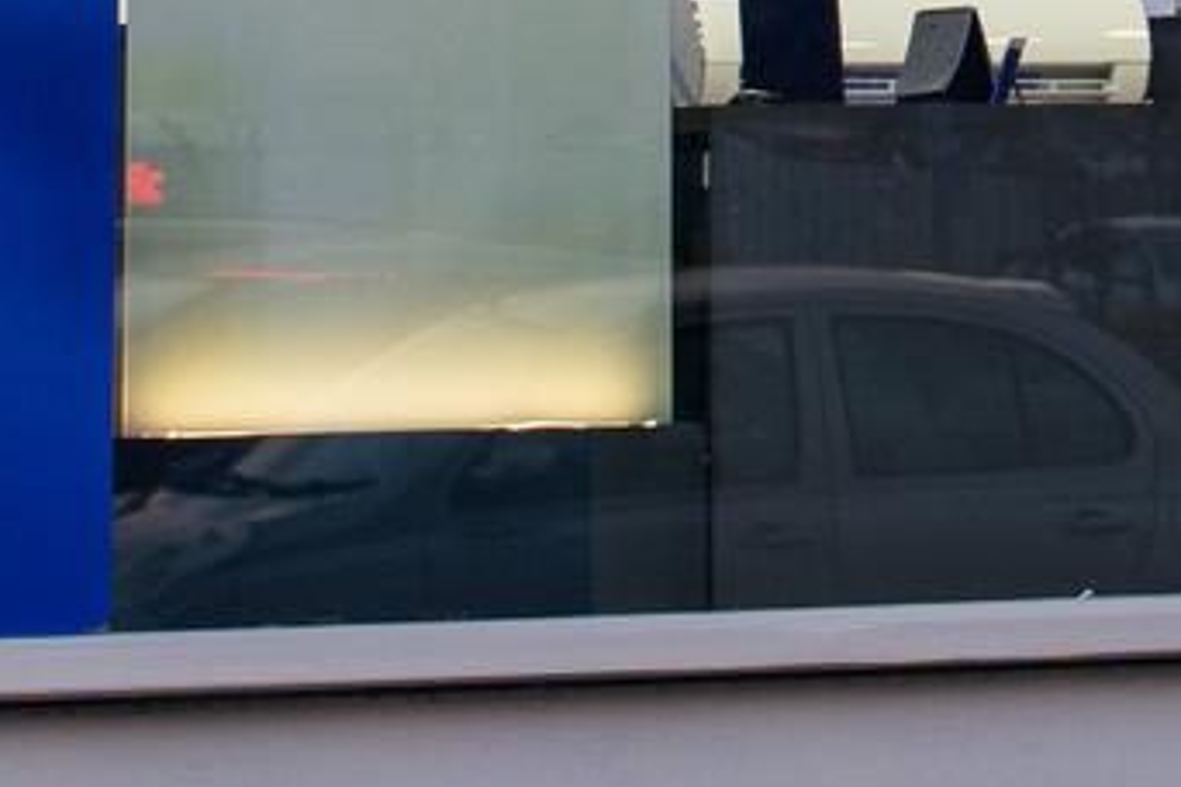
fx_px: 9742
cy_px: -1196
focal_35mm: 297
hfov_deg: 6.7
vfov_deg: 4.5
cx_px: 2391
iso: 250
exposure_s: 1/100
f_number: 3.2
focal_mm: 31
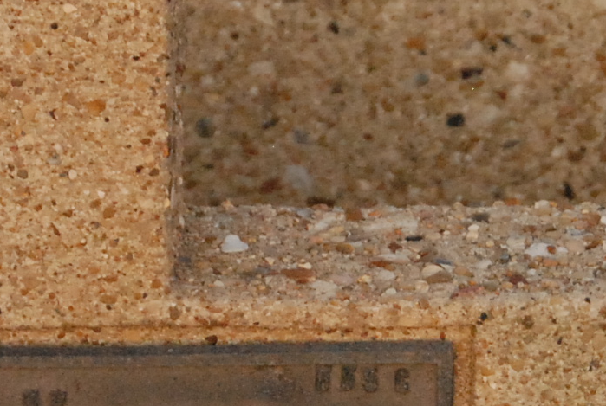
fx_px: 6815
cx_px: 216
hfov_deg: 5.1
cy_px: 217
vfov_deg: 3.4
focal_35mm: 404
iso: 1600
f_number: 7.1
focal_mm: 65
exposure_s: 1/750
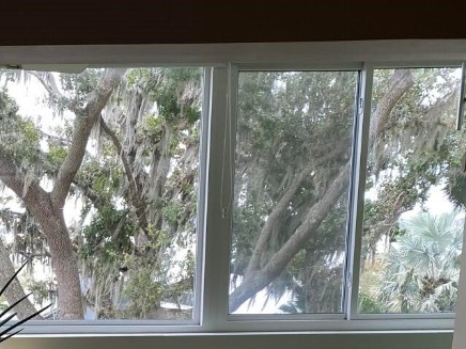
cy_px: 391
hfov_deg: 29.6
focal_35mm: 61
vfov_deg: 22.6
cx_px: 4
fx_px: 821
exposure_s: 1/120
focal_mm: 4.25
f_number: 1.8
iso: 50
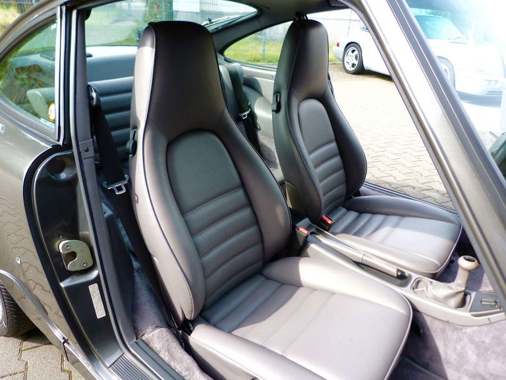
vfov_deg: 54.9
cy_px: 190
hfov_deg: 69.4
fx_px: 365
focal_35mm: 25
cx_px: 253
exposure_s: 1/100
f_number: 3.2
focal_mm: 4.5
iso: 80
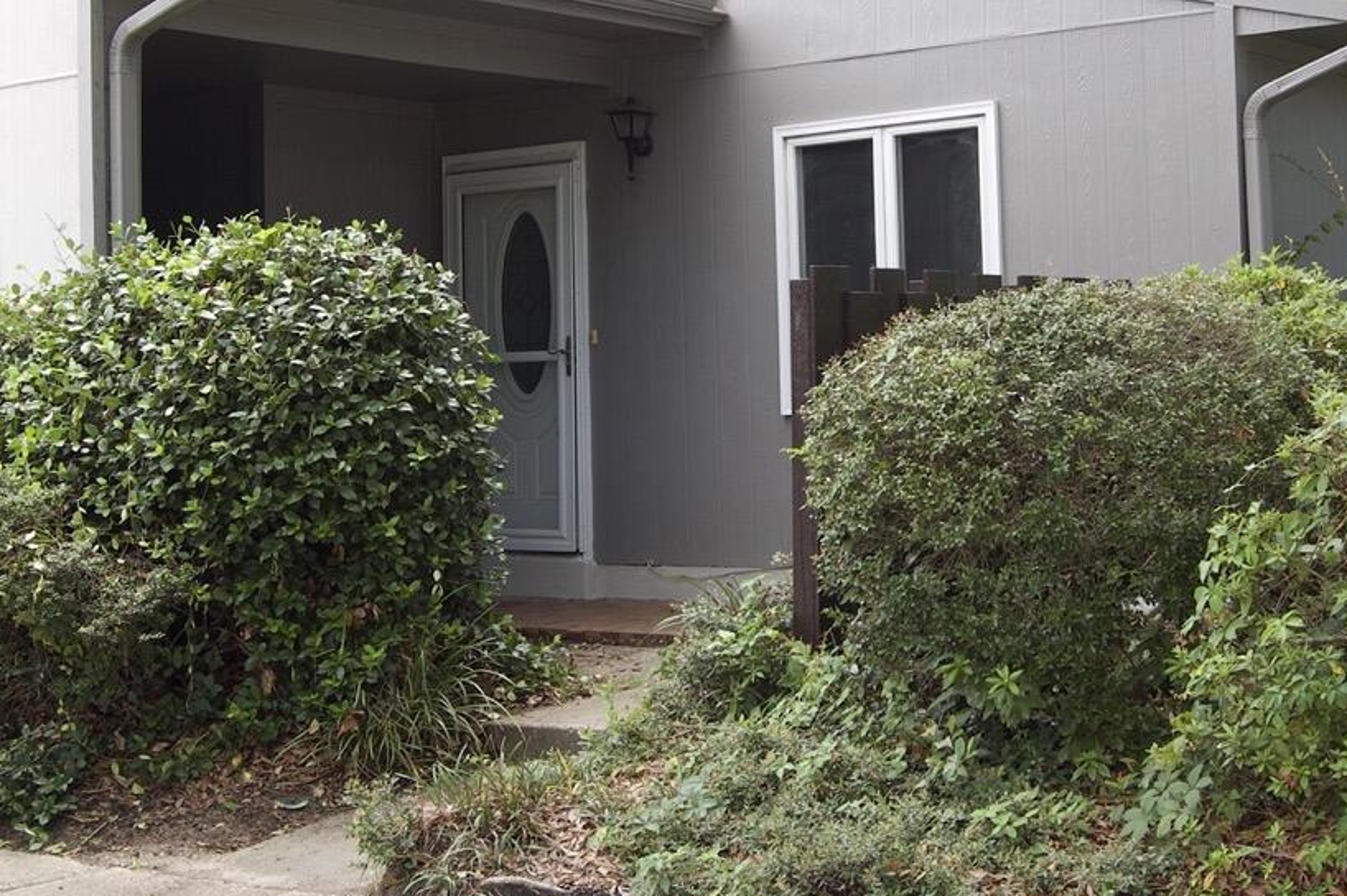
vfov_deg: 22.1
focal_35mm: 61
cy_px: 251
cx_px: 790
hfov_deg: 32.8
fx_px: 2281
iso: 200
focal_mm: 26
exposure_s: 1/80
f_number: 8
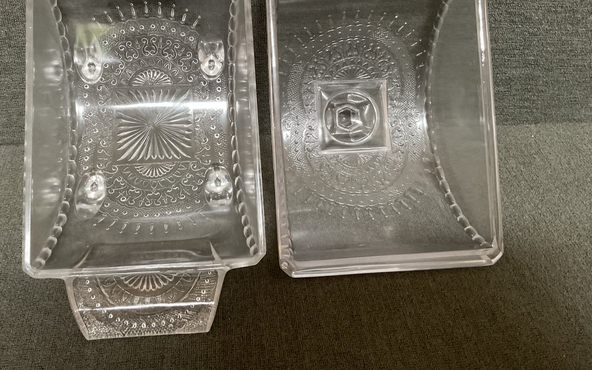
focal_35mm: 36
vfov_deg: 35.1
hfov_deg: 53.7
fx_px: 581
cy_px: 133
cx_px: 248
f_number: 1.8
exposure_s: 1/40
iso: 250
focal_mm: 3
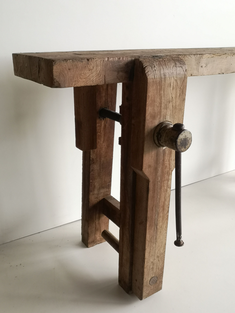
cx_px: 118
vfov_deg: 54.0
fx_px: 308
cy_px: 156
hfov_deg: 41.8
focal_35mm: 34
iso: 160
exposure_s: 1/33.3
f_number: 1.8
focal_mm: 3.95
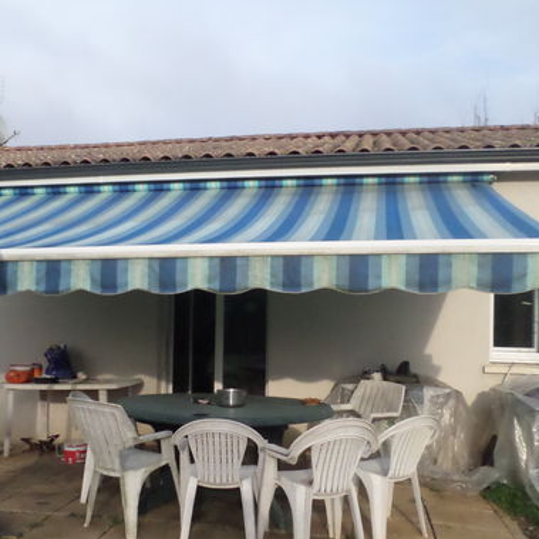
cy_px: 319
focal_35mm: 35
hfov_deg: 47.0
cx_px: 222
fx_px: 617
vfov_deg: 47.0
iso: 400
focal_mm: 4.5
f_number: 9.2
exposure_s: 1/250
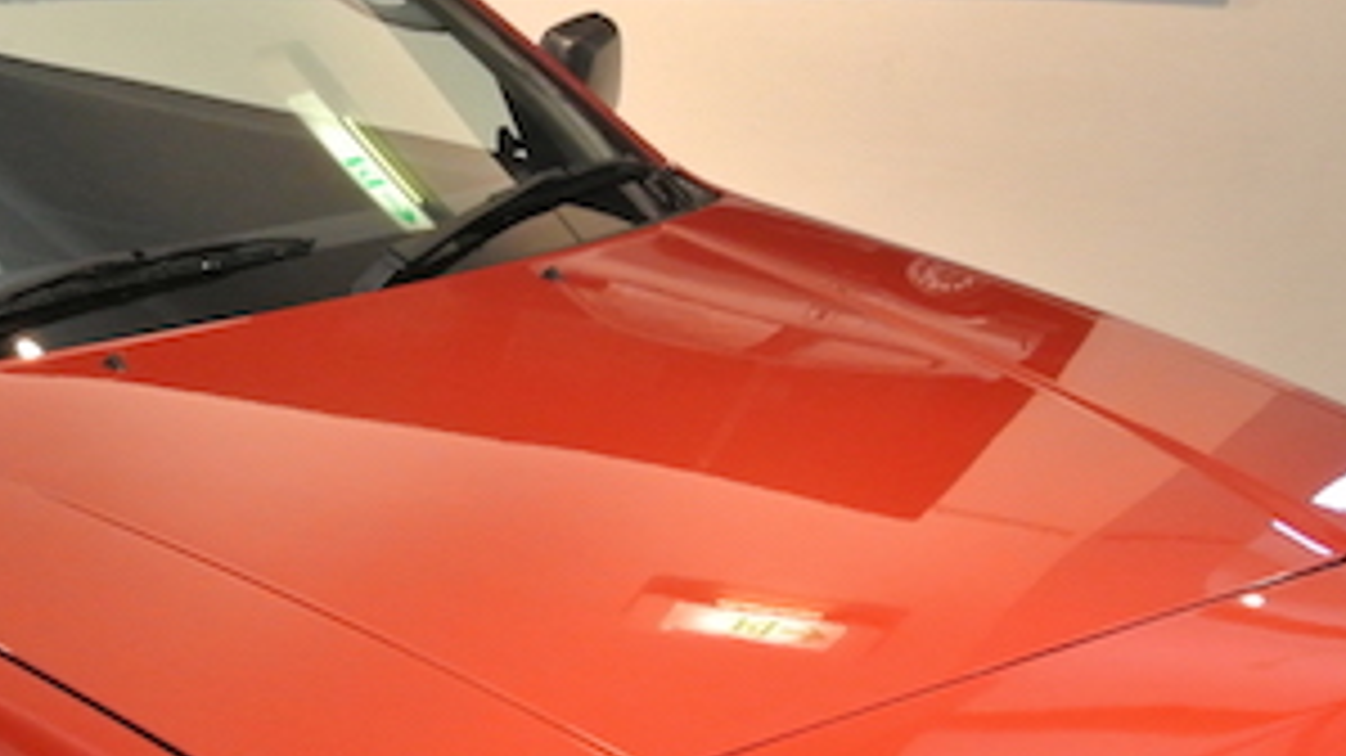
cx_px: 108
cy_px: 756
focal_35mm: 104
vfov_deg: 11.5
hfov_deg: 20.1
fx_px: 3711
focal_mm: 14
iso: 800
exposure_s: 1/13
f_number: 7.1
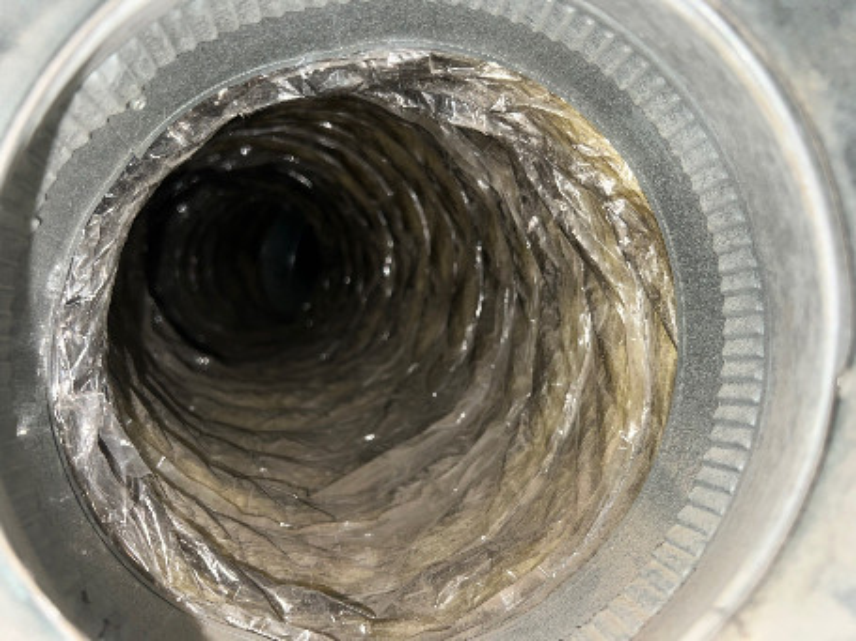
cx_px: 428
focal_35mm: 29
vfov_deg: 48.2
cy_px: 320
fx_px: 717
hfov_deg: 61.7
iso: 32
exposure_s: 1/123
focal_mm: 4.2
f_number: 2.2
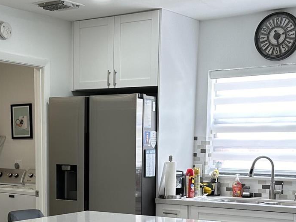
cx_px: 107
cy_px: 201
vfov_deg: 20.3
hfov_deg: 27.3
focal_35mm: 71
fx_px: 607
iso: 125
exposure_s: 1/120
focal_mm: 6.86
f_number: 1.78
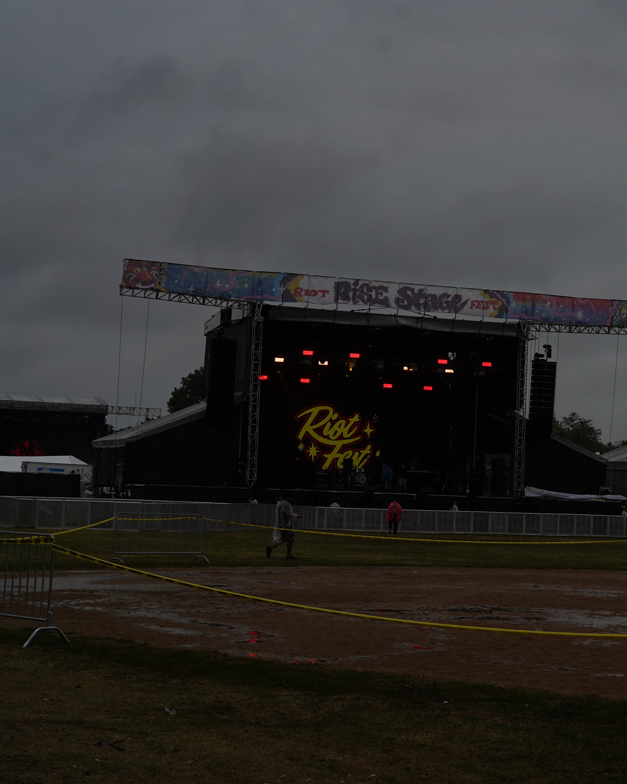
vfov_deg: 25.1
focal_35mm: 76
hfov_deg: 19.8
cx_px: 550
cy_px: 429
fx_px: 1763
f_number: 8
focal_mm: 48
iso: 100
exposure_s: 1/800
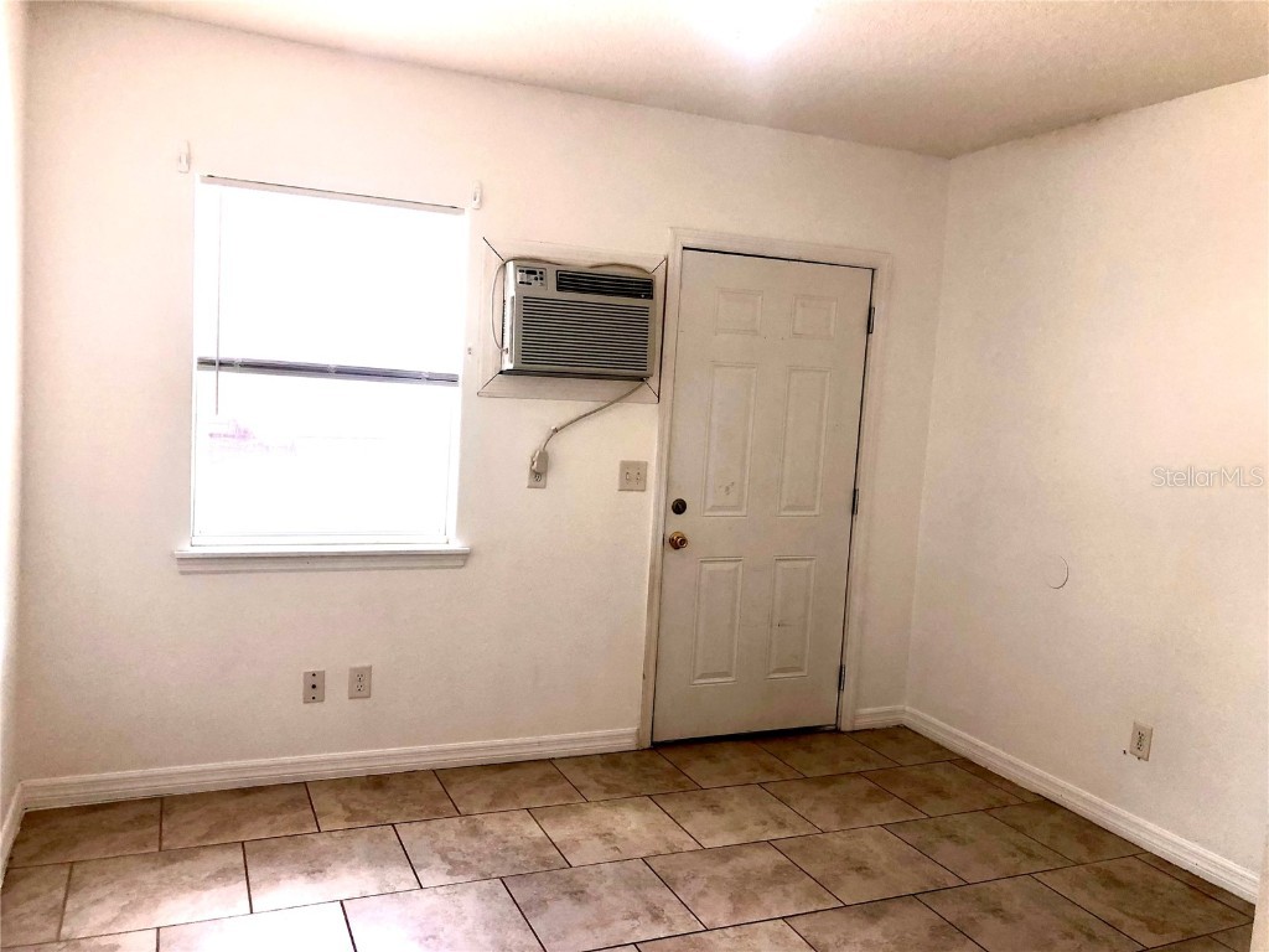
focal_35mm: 28
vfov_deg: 49.7
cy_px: 476
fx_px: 1026
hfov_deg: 63.4
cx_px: 634
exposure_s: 1/40
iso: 20
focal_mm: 3.99
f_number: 1.8
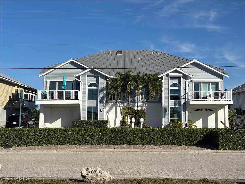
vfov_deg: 28.0
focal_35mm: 52
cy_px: 92
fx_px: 368
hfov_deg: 36.8
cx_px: 122
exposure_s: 1/4630
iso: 40
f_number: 1.6
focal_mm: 5.96
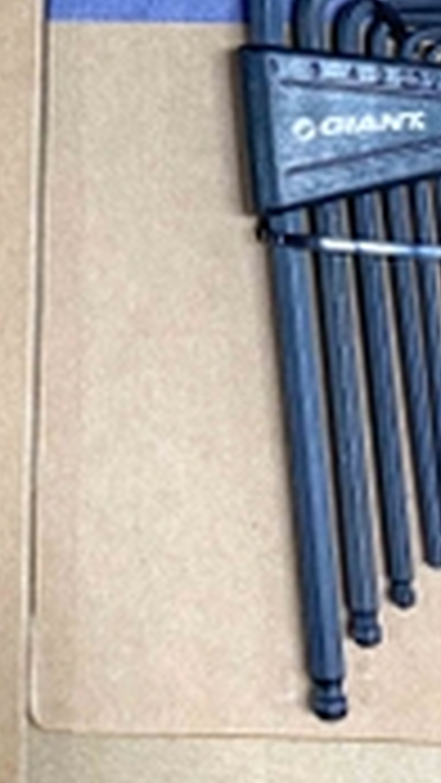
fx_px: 1620
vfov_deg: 24.7
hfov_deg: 15.4
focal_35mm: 78
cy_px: -148
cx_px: 86
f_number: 1.8
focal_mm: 4.25
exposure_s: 1/60
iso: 125
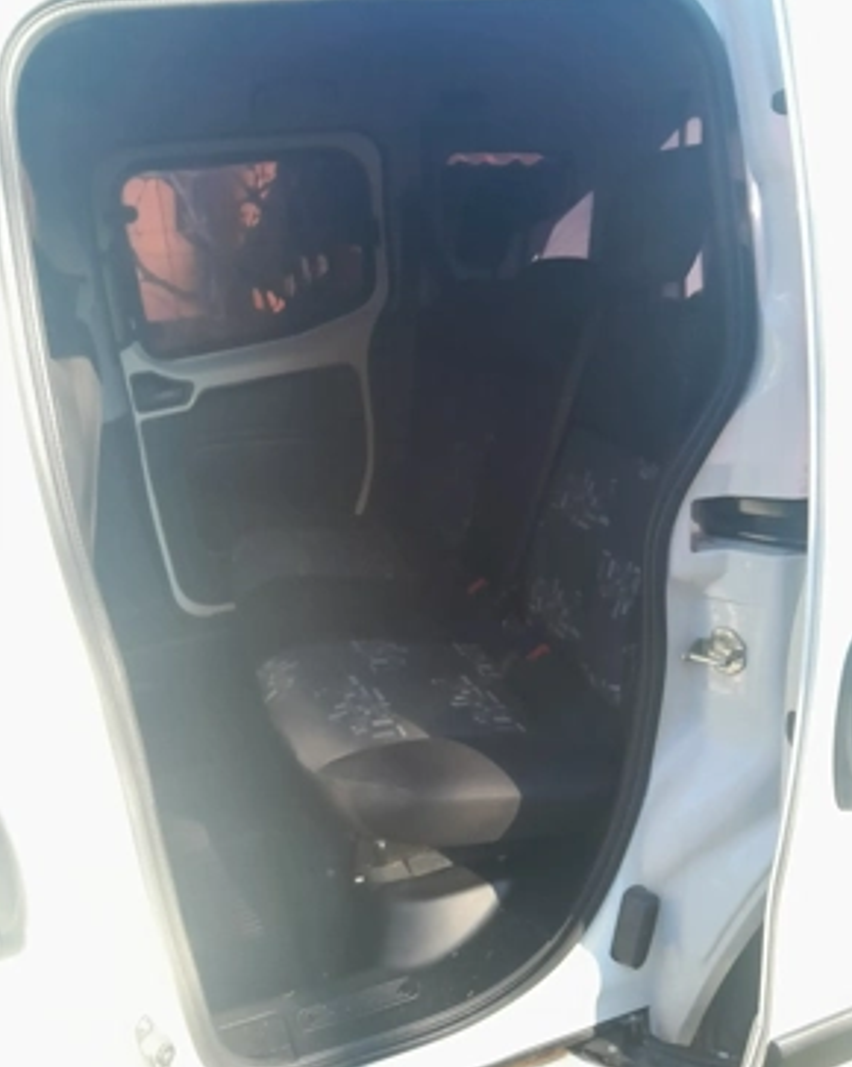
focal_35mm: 28
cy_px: 573
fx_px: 883
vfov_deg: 62.2
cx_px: 438
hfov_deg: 51.5
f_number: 1.8
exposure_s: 1/50
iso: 40
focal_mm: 3.98
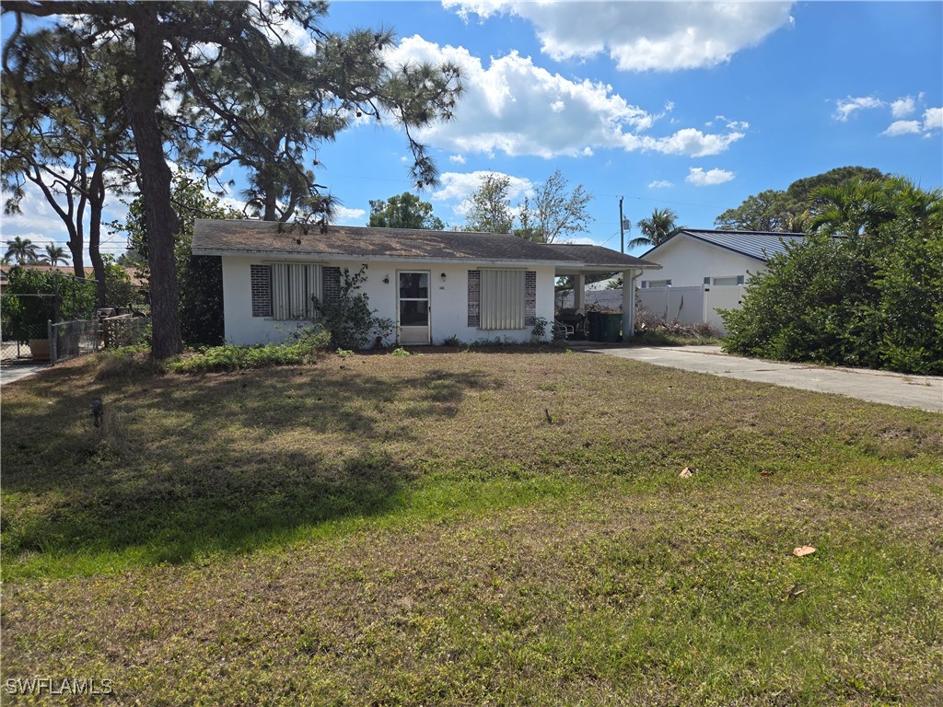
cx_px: 472
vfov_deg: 58.9
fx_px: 627
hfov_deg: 73.9
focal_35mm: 23
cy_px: 354
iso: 25
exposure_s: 1/2404
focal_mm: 5.4
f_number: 1.8
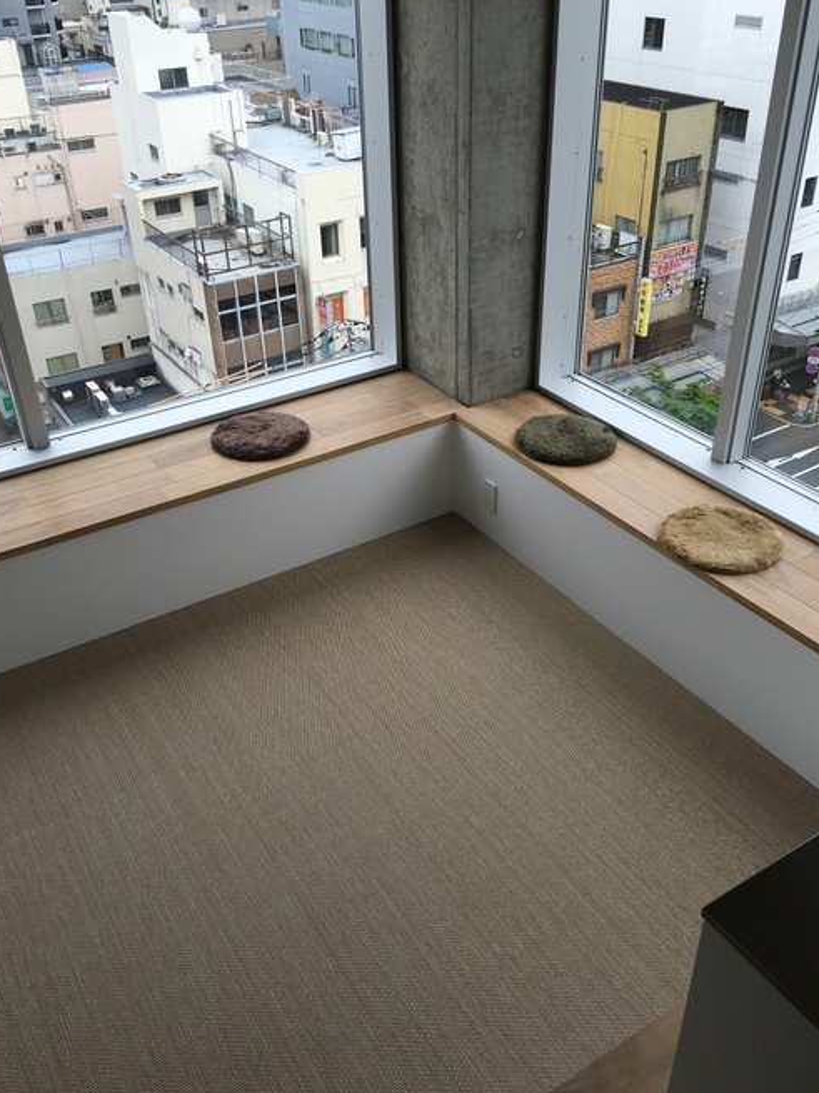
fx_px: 978
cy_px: 542
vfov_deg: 58.4
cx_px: 389
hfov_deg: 45.4
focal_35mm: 31
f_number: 2.2
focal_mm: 4.15
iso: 25
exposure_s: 1/265
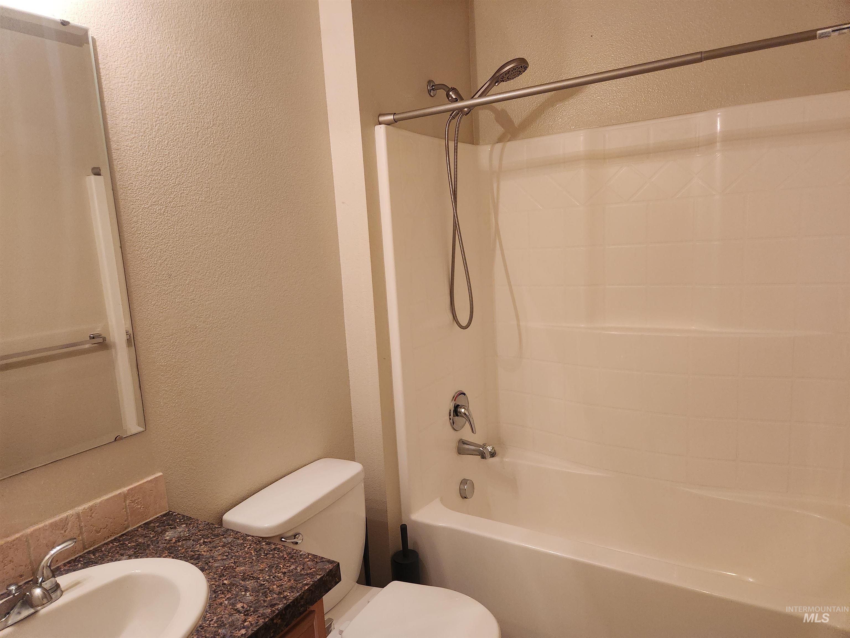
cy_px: 319
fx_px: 565
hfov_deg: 73.9
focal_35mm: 23
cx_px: 425
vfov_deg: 58.9
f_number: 1.8
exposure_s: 1/120
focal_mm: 5.4
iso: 640
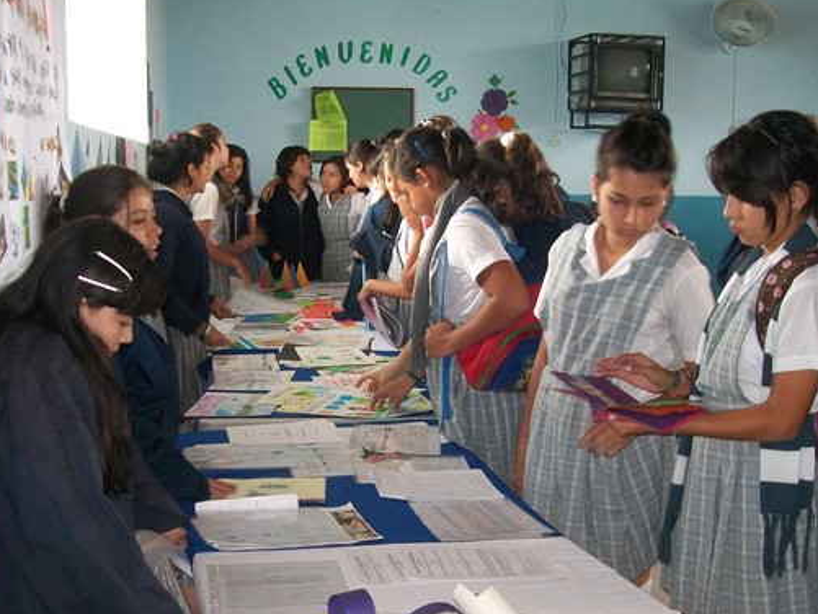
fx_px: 1087
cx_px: 402
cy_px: 384
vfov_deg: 31.4
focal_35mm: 46
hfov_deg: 41.2
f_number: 2.7
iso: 160
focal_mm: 6
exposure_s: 1/30
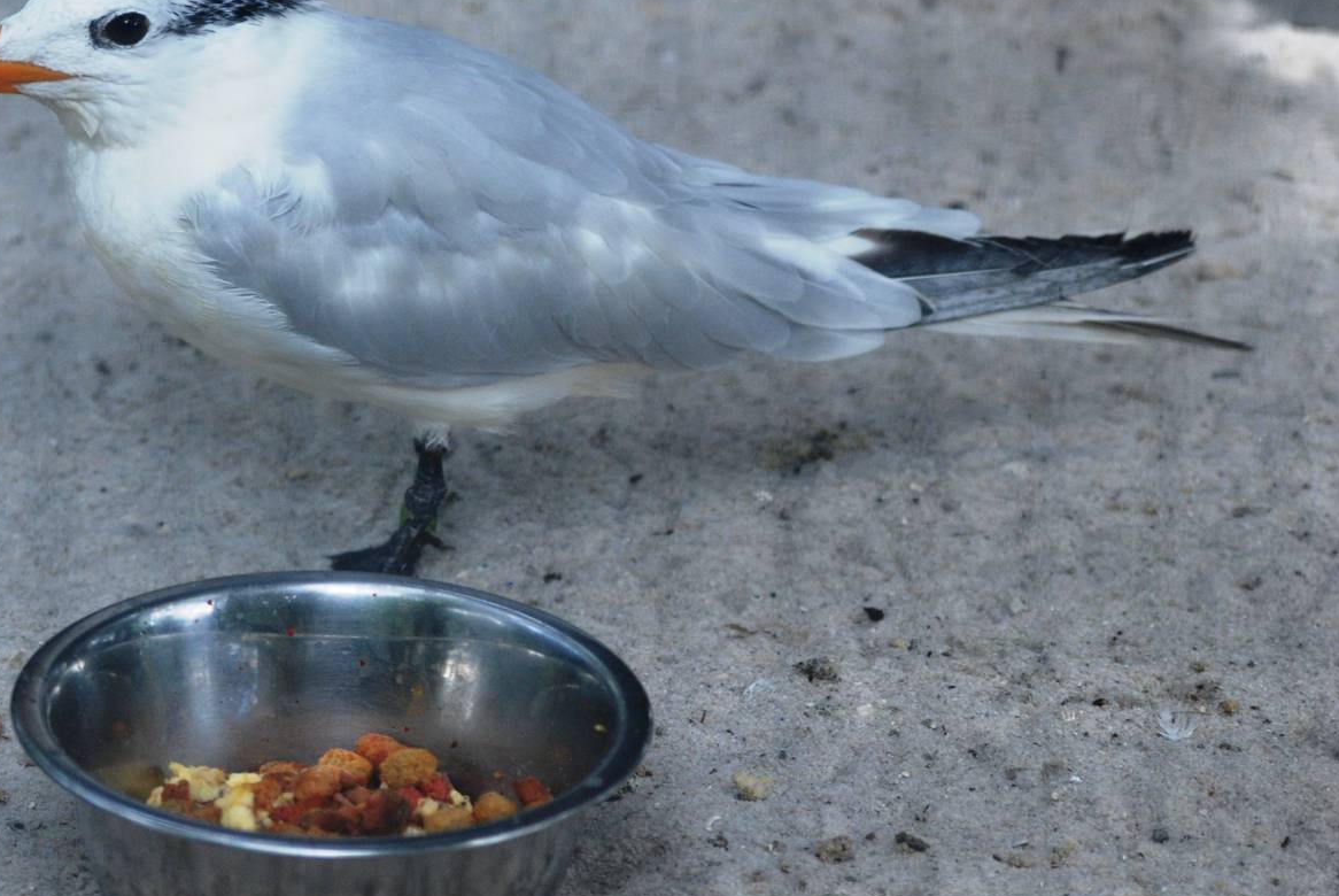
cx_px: 462
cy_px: 314
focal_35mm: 247
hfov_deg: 8.3
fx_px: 9196
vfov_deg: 5.6
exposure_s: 1/250
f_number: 4.2
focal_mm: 120
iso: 400
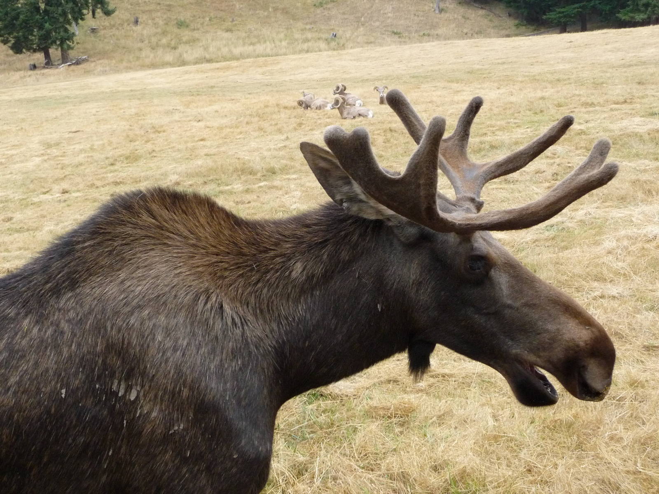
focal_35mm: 43
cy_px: 247
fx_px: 819
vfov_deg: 33.6
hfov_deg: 43.9
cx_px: 330
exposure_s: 1/500
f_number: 4
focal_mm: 7.1
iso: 400
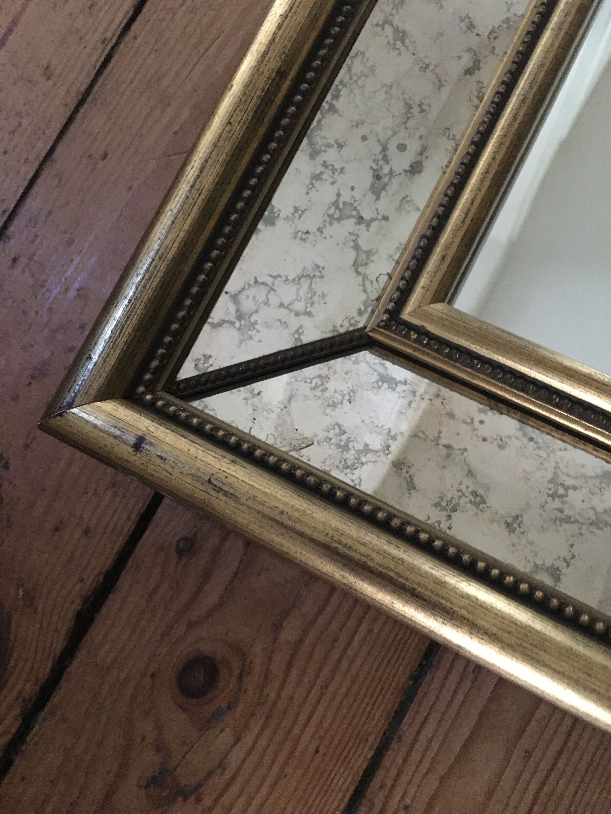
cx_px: 306
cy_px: 407
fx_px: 682
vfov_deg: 61.7
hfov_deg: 48.2
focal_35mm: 29
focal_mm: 4.15
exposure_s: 1/17
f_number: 2.2
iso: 500
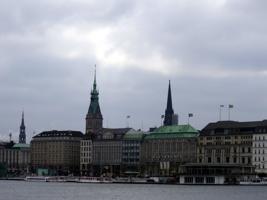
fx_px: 710
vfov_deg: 16.1
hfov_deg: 21.3
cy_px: 108
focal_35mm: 92
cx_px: 135
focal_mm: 14.8
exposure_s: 1/412
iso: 80
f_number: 4.5
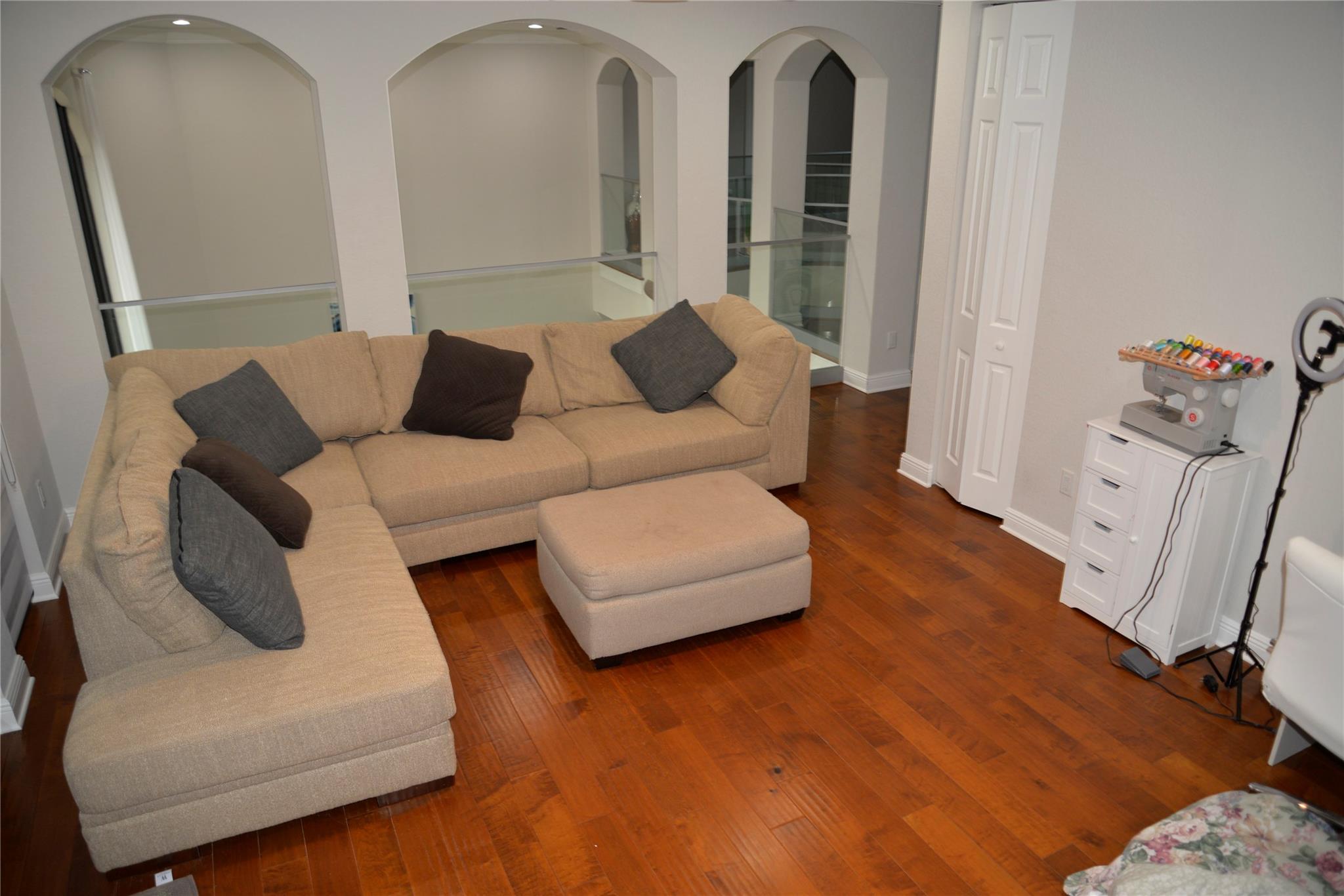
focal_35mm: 24
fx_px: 896
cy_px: 448
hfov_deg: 73.7
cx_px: 672
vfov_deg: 53.1
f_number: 3.5
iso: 560
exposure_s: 1/60
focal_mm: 24
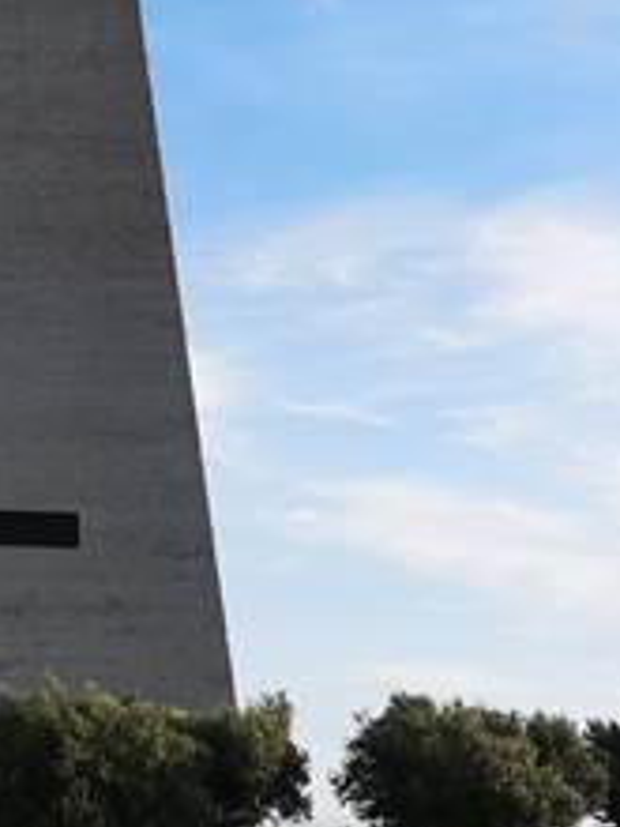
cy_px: -316
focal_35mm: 98
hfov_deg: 14.4
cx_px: -210
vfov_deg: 18.3
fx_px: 2340
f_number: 1.8
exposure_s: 1/1250
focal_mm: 3.95
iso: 50
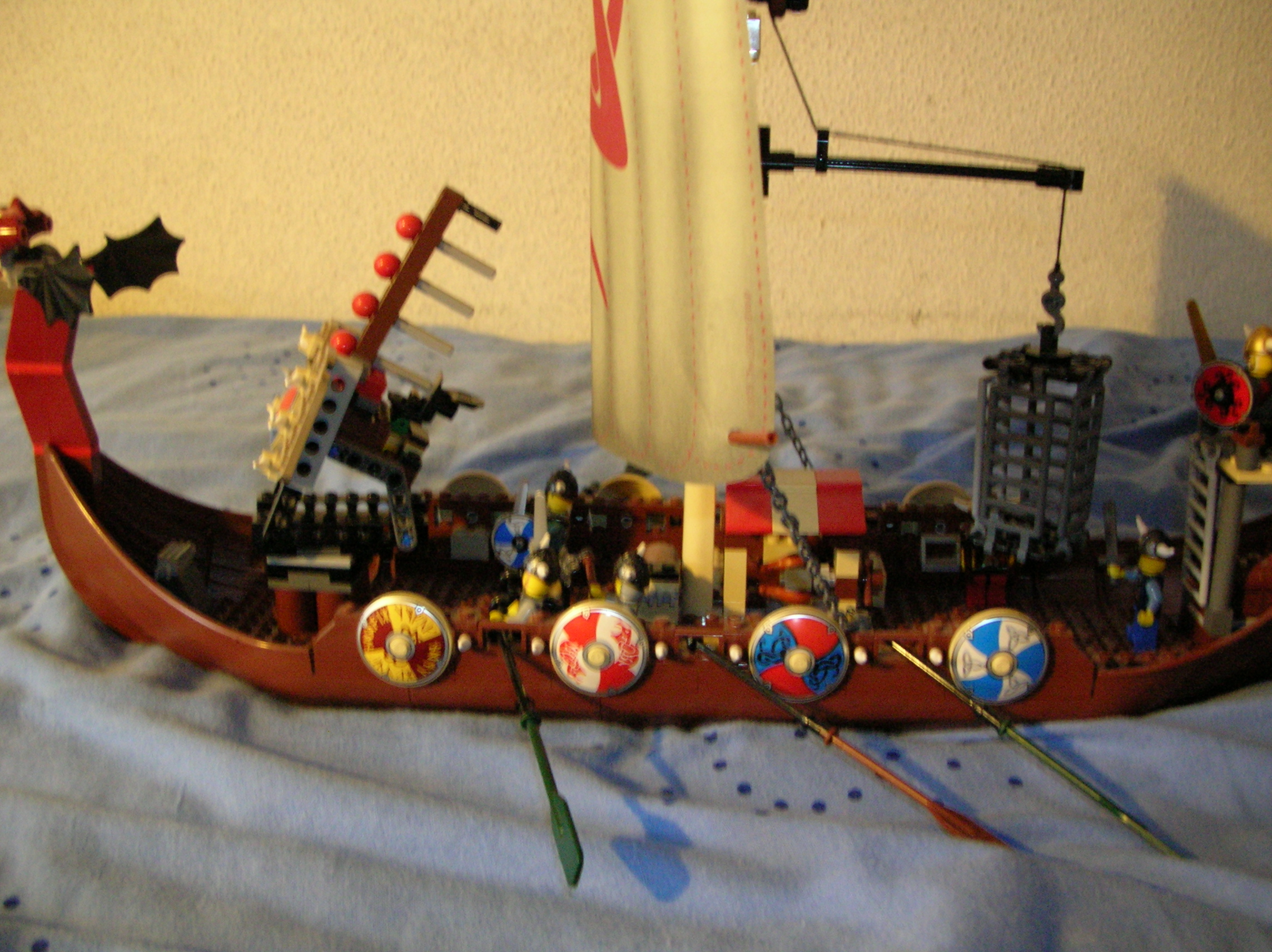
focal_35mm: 35
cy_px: 476
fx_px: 1285
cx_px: 636
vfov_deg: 40.6
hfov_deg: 52.7
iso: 200
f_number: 2.8
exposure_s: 1/1.1
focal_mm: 5.8
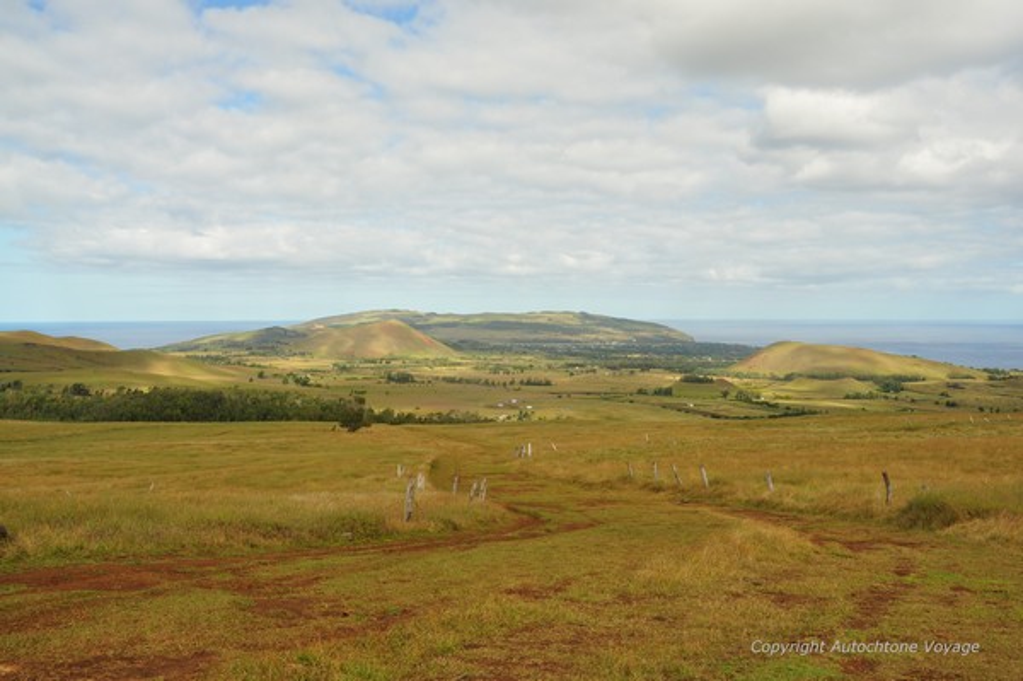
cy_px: 340
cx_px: 512
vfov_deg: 39.9
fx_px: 937
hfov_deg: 57.3
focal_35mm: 33
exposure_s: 1/250
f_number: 10
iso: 200
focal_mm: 22
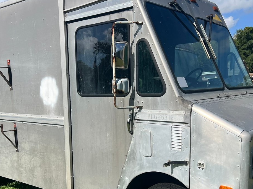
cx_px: 109
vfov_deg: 33.3
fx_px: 314
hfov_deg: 43.7
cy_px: 124
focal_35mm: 43
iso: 50
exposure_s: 1/6211
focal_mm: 5.7
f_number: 1.5
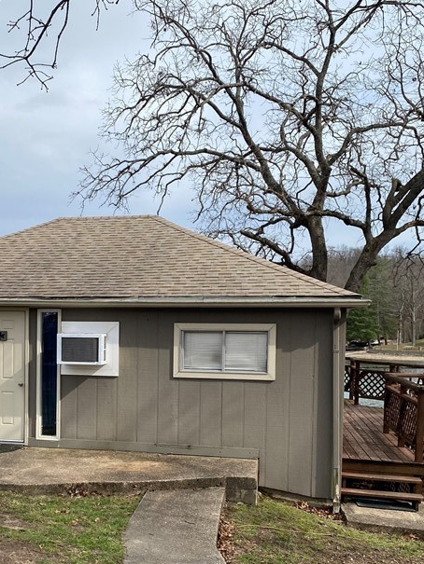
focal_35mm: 44
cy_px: 365
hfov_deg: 32.0
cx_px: 81
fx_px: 718
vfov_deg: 42.5
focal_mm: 4.25
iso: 32
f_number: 1.8
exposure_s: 1/2755
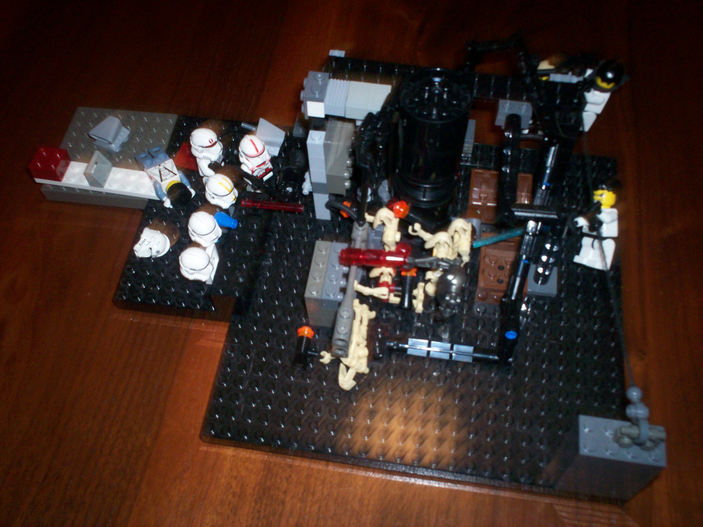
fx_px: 731
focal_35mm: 36
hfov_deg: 51.4
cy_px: 264
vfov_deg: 39.7
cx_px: 352
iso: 140
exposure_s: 1/60
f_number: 4.5
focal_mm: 6
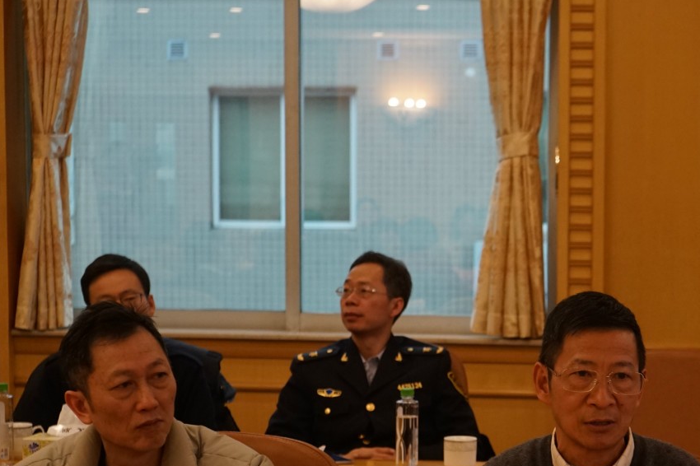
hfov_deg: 21.0
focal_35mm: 96
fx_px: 1866
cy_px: 370
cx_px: 575
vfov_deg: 14.2
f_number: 4.5
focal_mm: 51
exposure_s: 1/160
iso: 1250
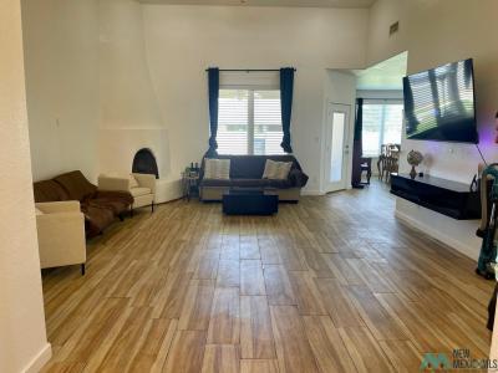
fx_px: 360
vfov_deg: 54.9
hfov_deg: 69.4
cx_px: 249
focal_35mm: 25
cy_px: 186
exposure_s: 1/60
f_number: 1.6
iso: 80
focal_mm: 5.1
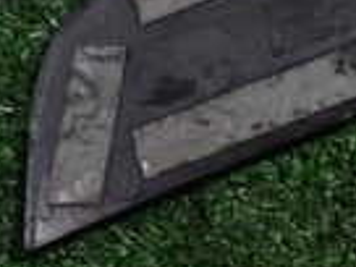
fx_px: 1131
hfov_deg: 17.1
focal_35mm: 110
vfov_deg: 12.7
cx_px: 429
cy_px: -152
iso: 200
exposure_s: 1/50
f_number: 2
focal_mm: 4.5
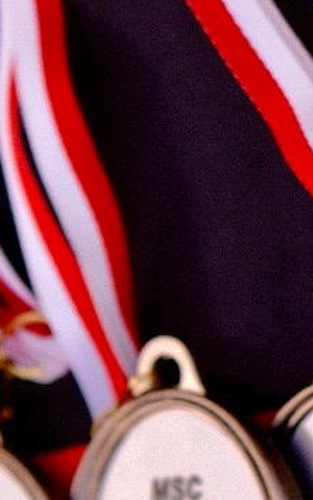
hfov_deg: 3.1
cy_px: 473
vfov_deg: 5.0
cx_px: 544
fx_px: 5771
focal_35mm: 423
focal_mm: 55
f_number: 3.5
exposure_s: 1/27
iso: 100
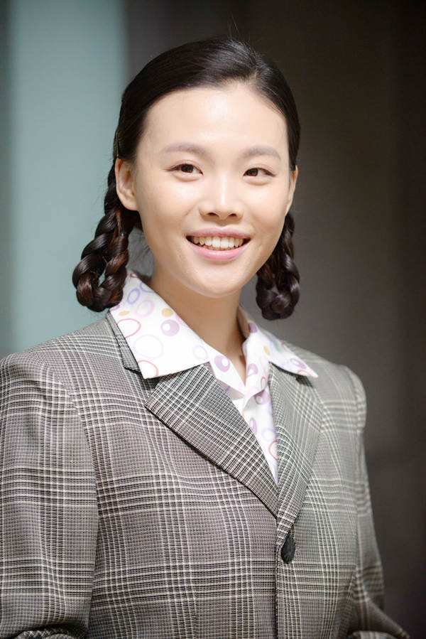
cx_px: 213
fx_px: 2394
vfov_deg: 15.2
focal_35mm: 135
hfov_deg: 10.2
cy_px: 320
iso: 2200
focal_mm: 135
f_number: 3.2
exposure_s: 1/160
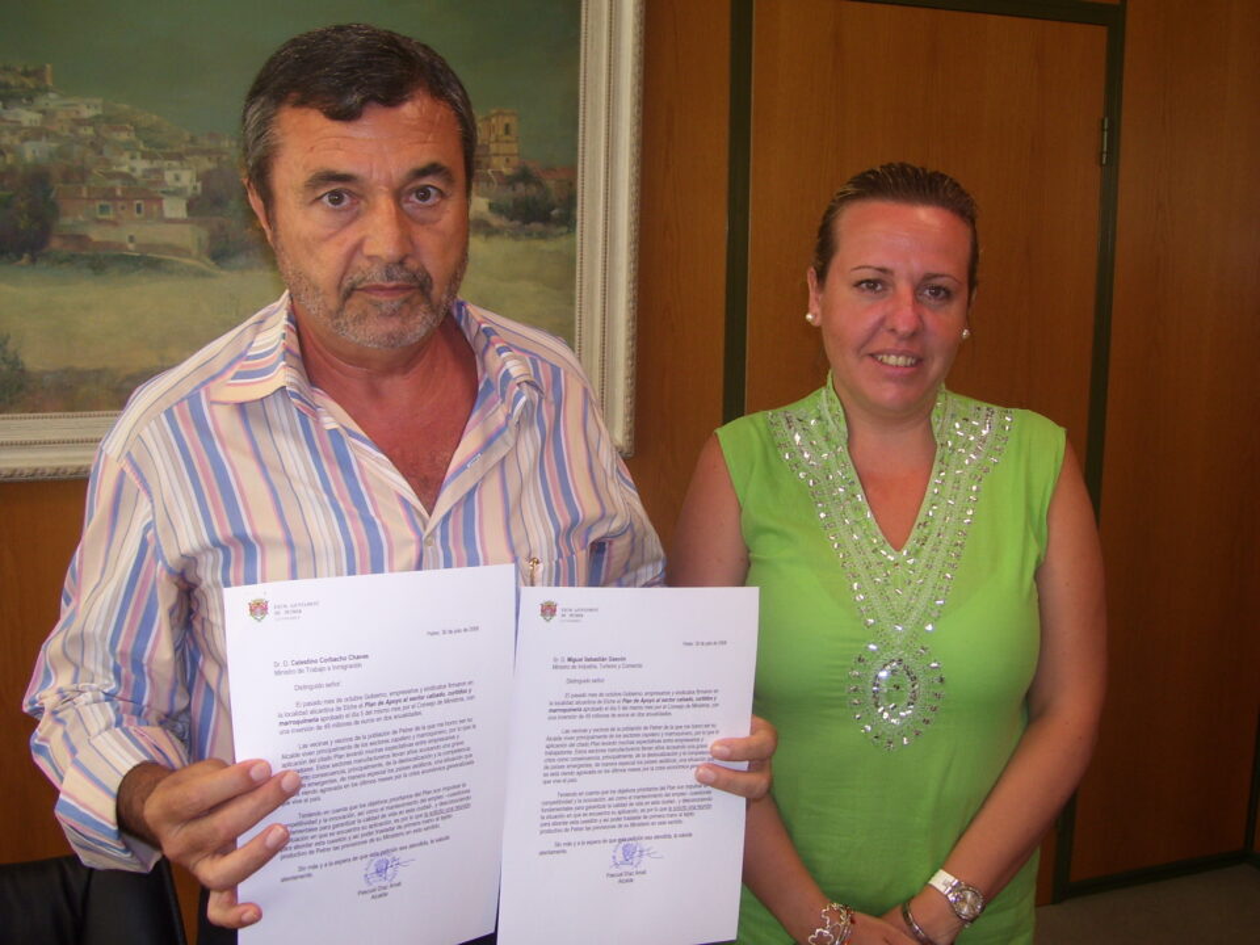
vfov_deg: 38.7
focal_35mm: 37
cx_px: 630
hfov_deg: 50.1
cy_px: 472
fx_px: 1347
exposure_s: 1/60
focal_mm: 6
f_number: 2.7
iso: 80
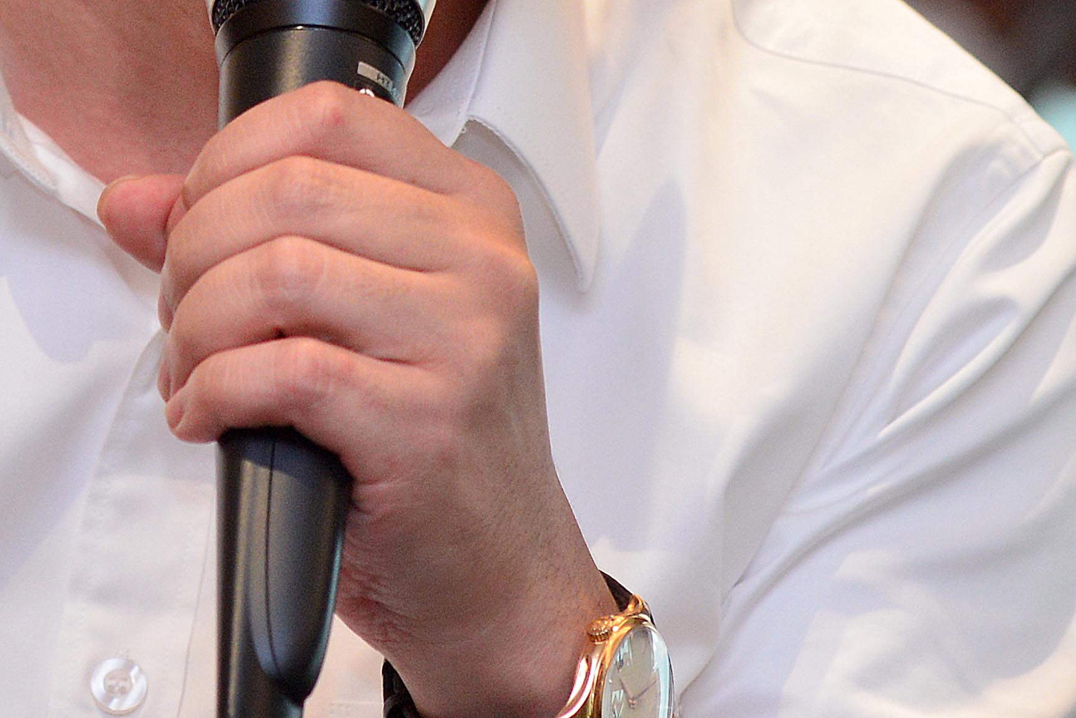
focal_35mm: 500
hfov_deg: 4.1
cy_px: -242
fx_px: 14950
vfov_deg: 2.7
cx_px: 233
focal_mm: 145
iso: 1250
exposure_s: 1/100
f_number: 5
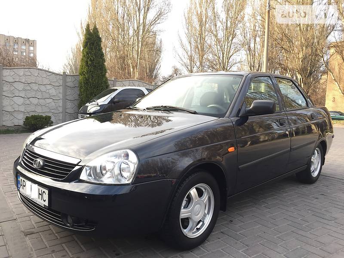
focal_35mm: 29
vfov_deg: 48.2
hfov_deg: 61.7
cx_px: 172
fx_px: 288
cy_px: 129
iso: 32
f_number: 2.2
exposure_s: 1/102
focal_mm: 4.2
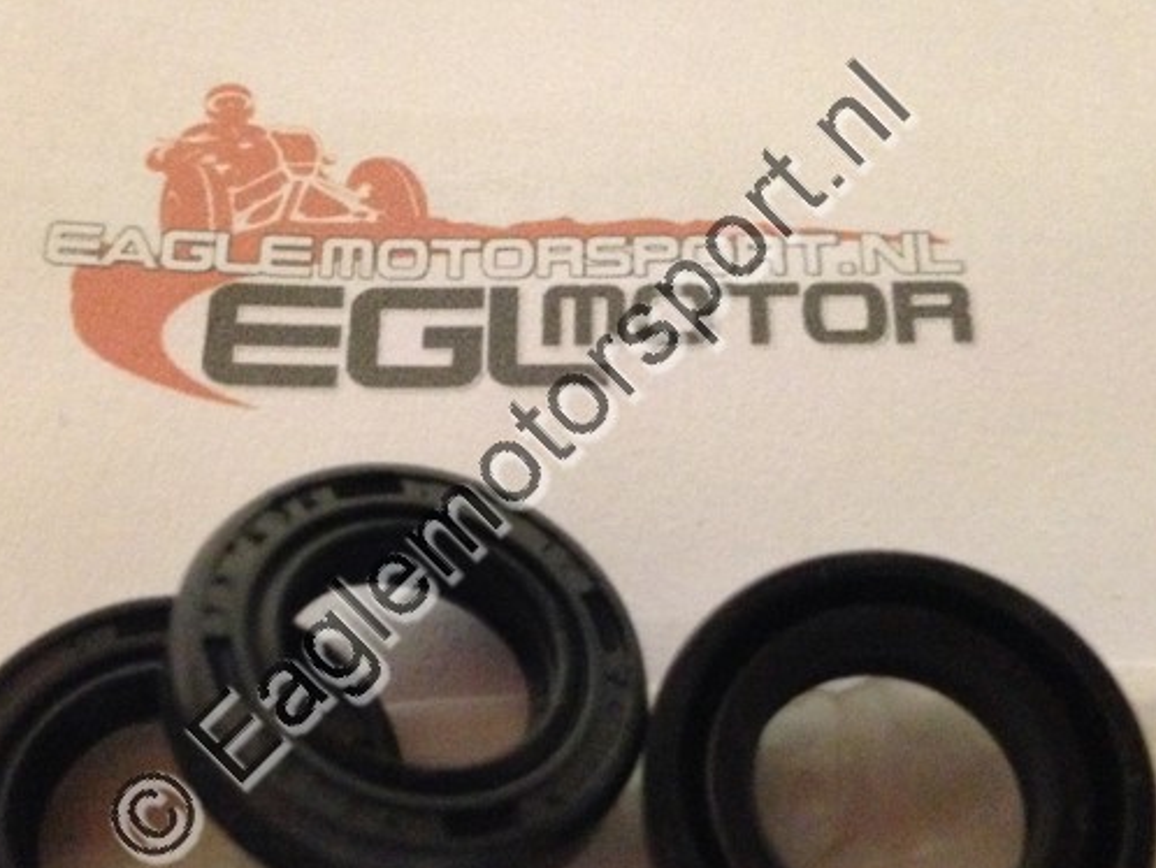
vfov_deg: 27.5
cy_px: 471
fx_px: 1771
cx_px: 508
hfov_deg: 36.1
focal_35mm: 53
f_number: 2.4
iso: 640
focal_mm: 4.12
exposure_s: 1/15
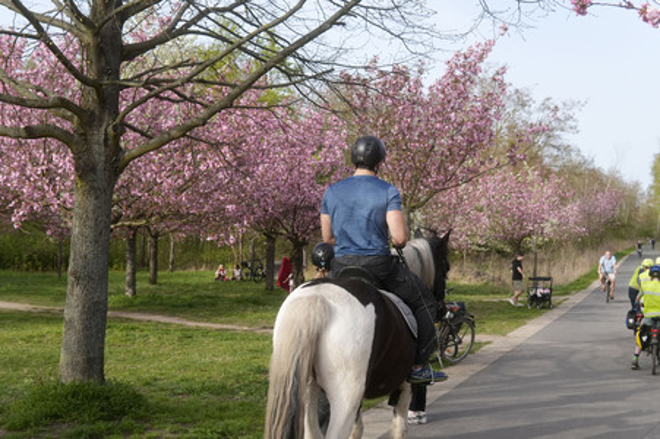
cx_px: 330
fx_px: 824
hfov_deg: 43.6
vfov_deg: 29.8
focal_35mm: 45
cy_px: 220
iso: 640
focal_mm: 30
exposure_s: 1/1600
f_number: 5
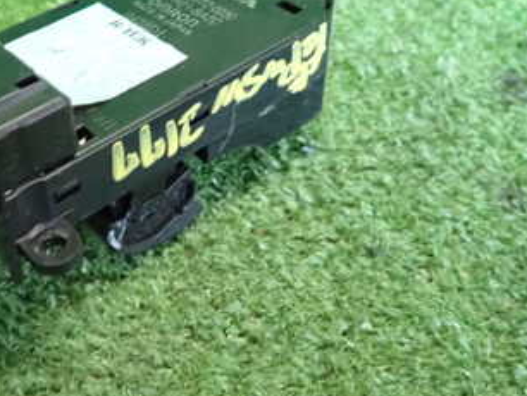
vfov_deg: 29.2
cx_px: 122
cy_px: 93
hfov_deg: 37.8
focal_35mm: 49
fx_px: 747
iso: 1250
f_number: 2
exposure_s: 1/100
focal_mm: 4.5
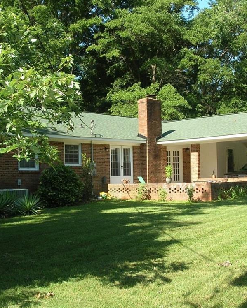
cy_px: 155
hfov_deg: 31.4
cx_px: 137
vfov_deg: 38.8
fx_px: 439
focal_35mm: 48
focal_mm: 6
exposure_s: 1/194
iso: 50
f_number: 3.7
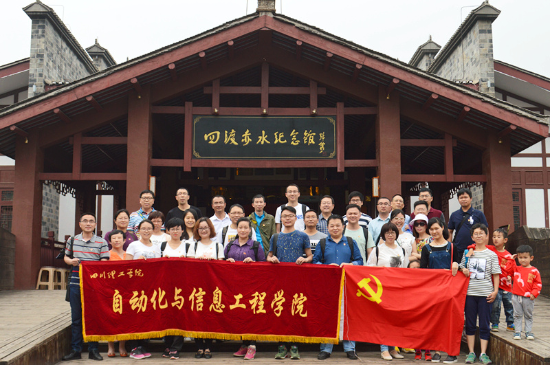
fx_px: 732
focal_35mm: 48
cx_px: 275
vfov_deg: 28.0
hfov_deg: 41.2
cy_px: 182
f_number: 10
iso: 400
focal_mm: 32
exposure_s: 1/250
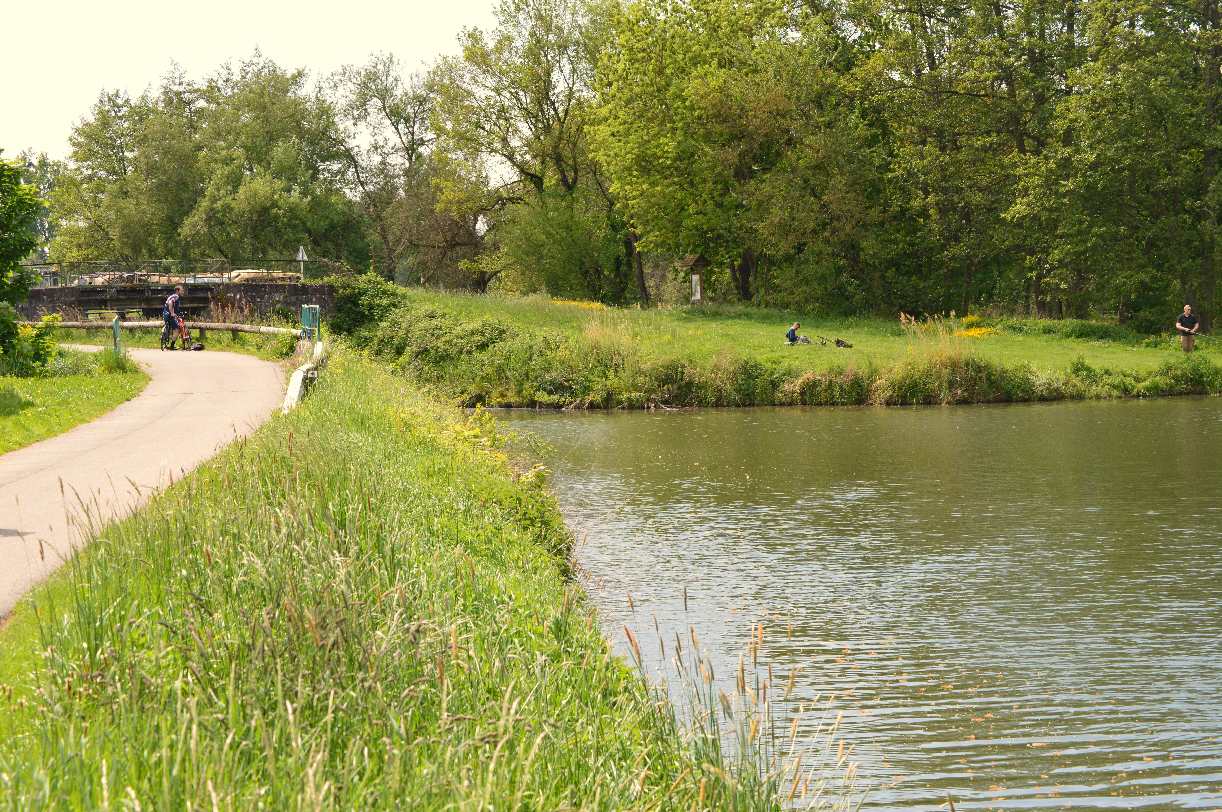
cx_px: 611
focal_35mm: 82
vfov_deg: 16.5
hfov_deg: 24.6
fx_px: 2798
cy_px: 406
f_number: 11
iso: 400
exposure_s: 1/320
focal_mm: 55
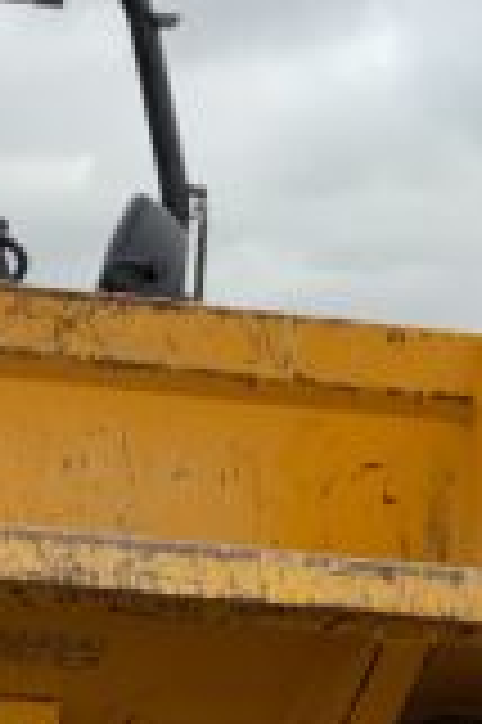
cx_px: 135
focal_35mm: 120
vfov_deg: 16.8
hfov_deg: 11.4
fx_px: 2415
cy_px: 684
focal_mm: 3
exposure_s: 1/568
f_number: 1.8
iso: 16
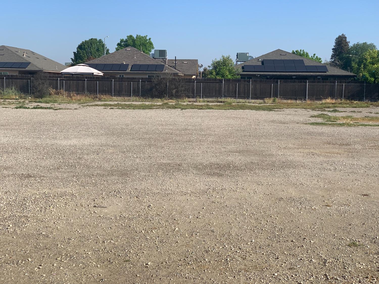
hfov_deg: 36.8
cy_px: 142
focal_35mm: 52
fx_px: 569
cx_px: 190
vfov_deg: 28.0
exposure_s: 1/1261
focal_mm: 6
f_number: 2.4
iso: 16
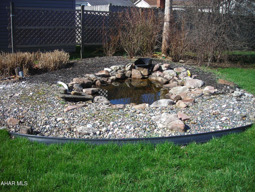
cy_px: 96
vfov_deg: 37.7
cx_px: 128
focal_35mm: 38
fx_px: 280
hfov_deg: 49.0
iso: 50
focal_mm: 6.3
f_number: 3.2
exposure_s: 1/436
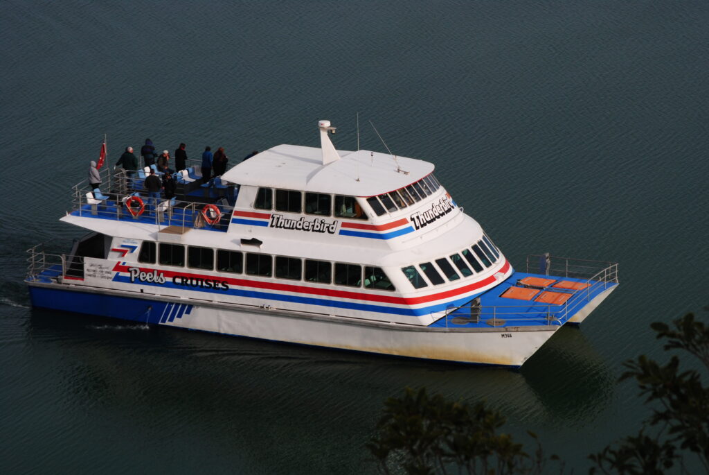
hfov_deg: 13.0
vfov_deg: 8.7
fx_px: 3105
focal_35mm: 158
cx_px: 354
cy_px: 238
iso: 125
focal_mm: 105
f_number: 10
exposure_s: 1/250
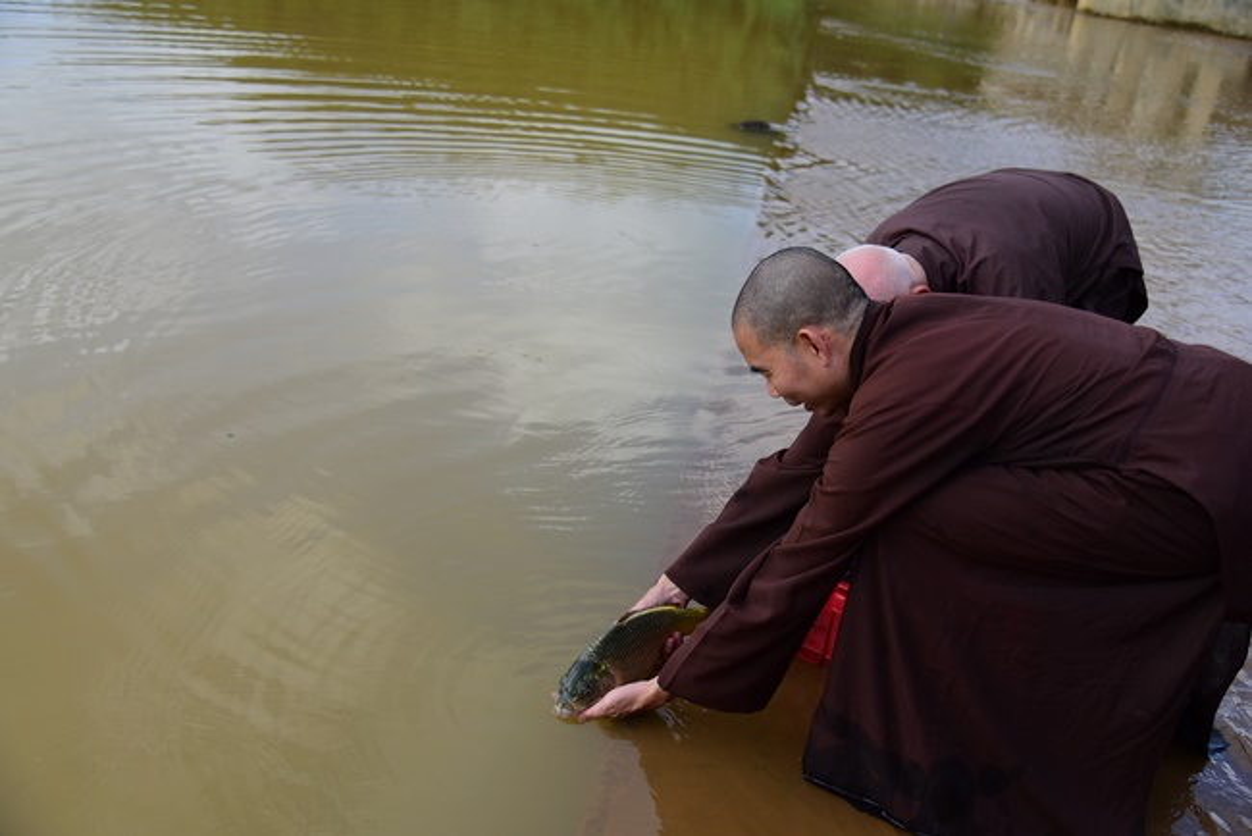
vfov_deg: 35.1
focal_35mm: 38
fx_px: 1322
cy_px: 418
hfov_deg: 50.7
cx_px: 626
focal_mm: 38
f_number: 4
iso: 320
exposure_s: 1/1250
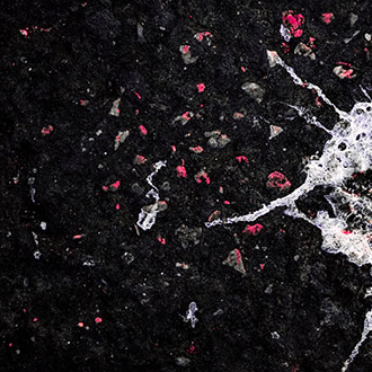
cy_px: 185
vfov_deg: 6.5
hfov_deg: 6.5
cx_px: 278
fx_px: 3283
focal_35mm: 270
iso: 1000
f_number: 6.3
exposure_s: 1/800
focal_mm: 210
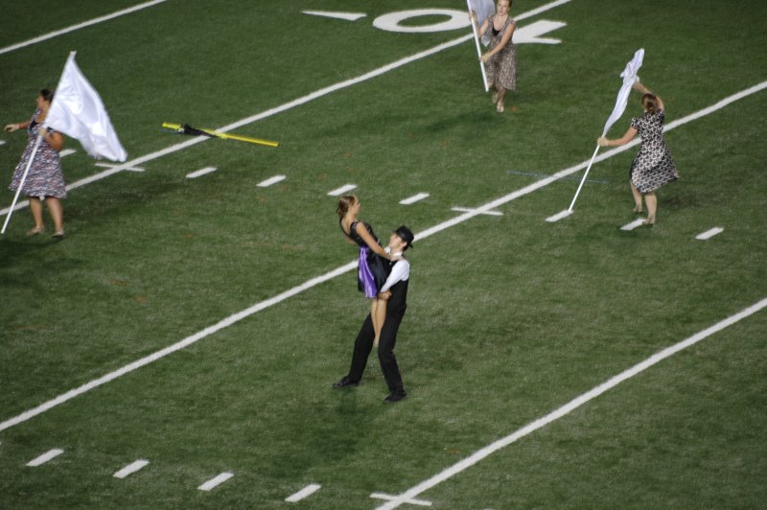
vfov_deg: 4.6
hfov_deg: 6.9
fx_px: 6386
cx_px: 384
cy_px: 255
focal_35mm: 300
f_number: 2.8
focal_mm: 200
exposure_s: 1/60
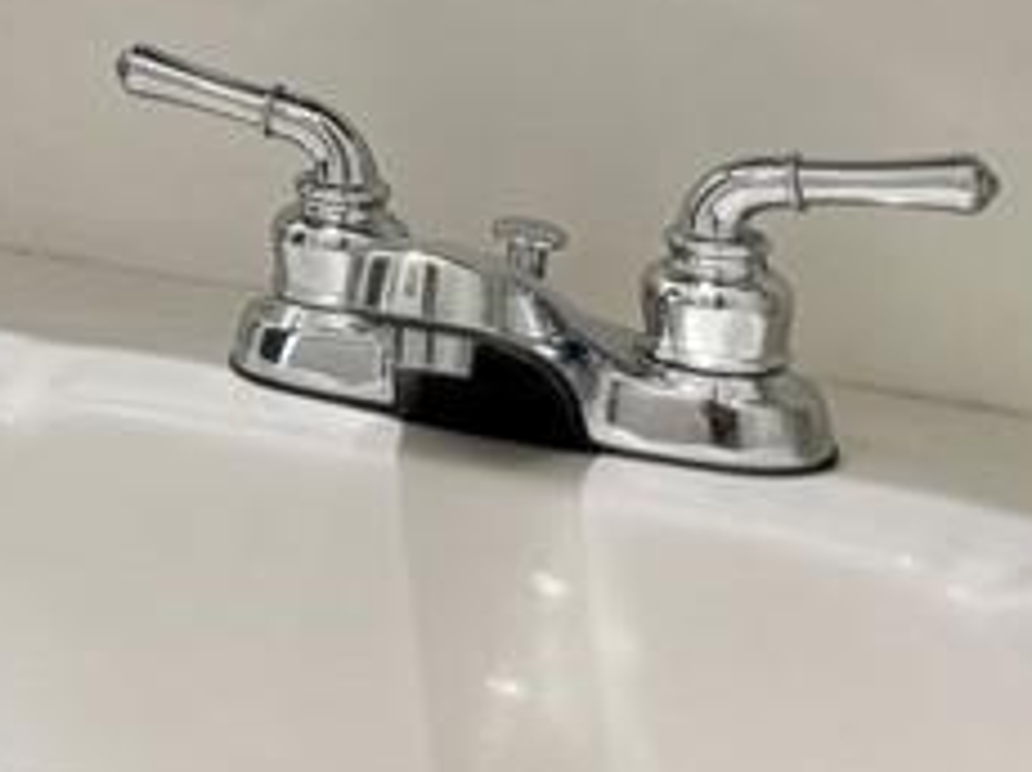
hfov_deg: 15.6
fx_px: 3187
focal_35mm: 107
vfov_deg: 12.8
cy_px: -498
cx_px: -848
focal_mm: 6.76
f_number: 1.78
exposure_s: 1/60
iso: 250
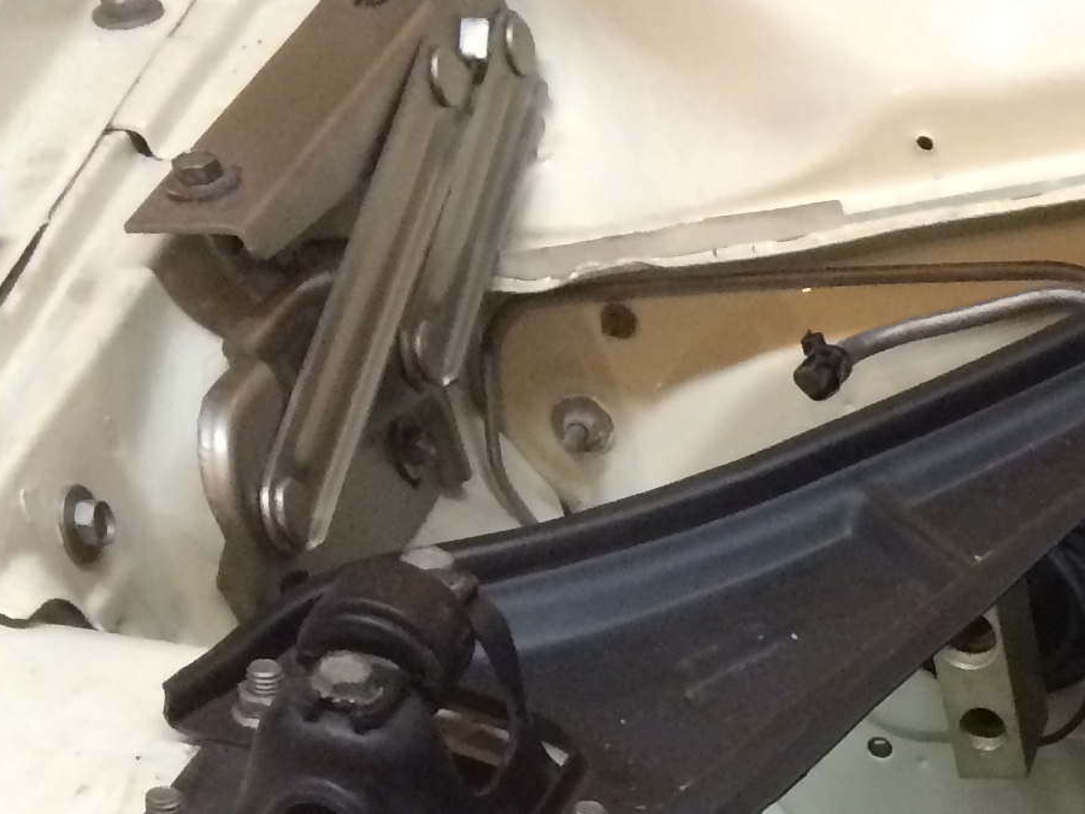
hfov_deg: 16.4
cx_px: 1817
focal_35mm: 105
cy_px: 1462
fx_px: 3292
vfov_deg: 12.8
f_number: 2.2
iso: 200
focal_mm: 4.15
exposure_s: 1/30
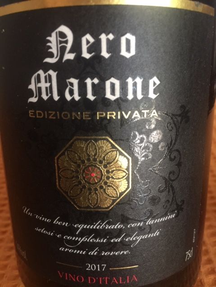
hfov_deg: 48.2
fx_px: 241
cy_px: 144
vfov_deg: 61.7
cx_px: 108
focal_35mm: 29
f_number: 2.2
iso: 100
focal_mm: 4.15
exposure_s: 1/17
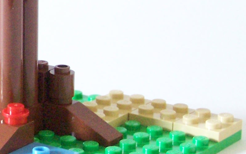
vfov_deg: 6.8
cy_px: 39
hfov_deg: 10.7
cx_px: -38
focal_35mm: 192
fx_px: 1288
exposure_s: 1/15
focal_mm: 9.3
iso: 400
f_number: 3.1
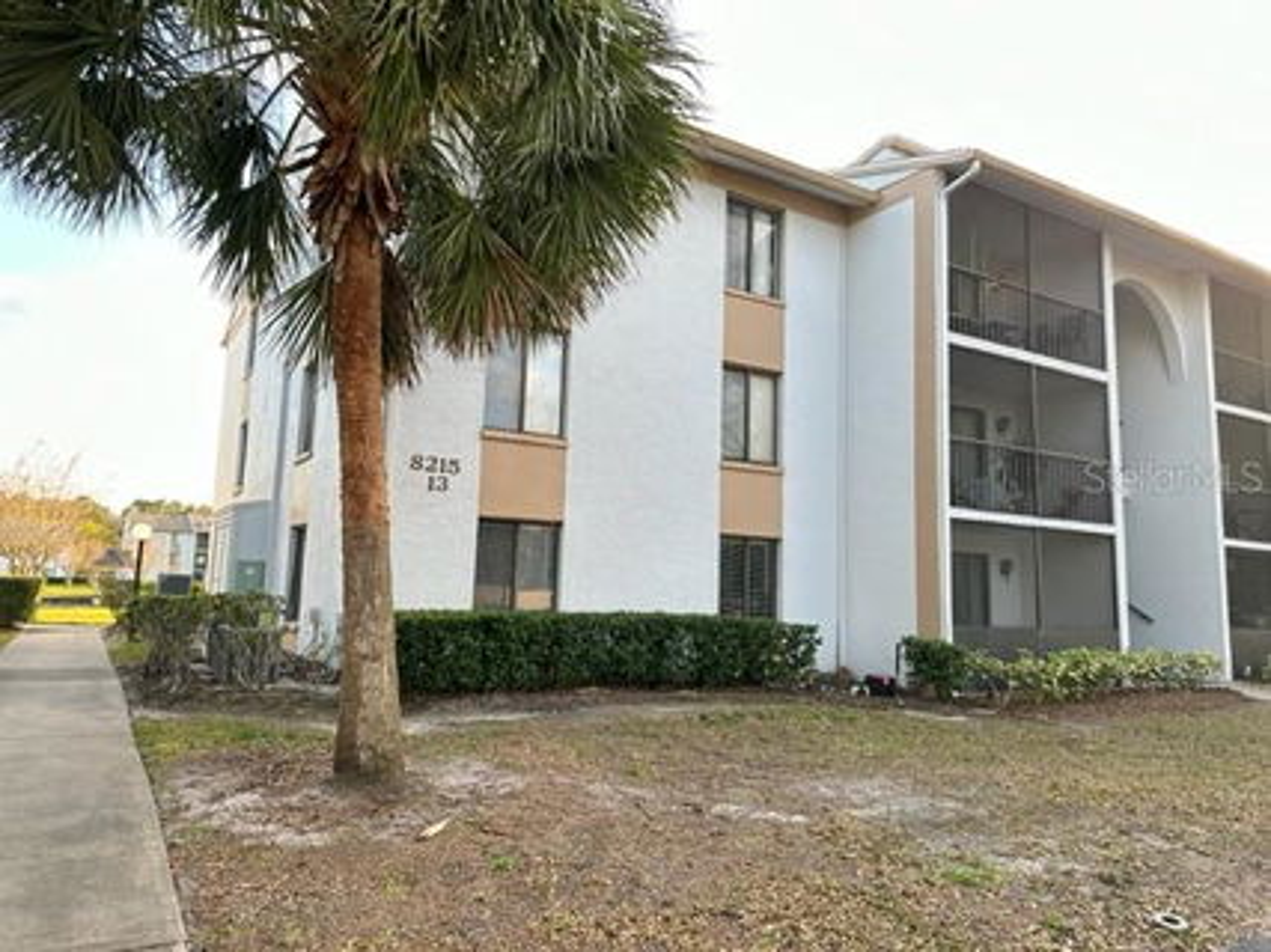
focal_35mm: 24
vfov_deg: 56.8
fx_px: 881
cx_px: 636
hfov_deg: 71.6
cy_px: 476
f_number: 1.78
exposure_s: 1/194
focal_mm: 6.86
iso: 80
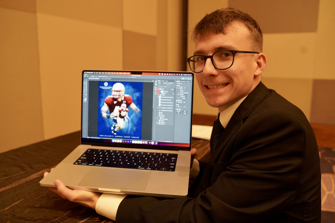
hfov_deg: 63.7
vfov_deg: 45.0
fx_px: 270
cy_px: 112
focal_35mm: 29
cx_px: 168
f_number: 4
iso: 5000
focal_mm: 29
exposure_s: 1/160
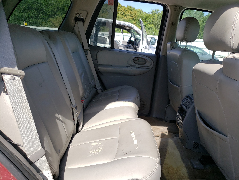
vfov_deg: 53.1
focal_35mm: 26
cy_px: 90
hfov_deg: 67.3
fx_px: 180
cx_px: 120
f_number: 1.5
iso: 50
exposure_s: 1/1250
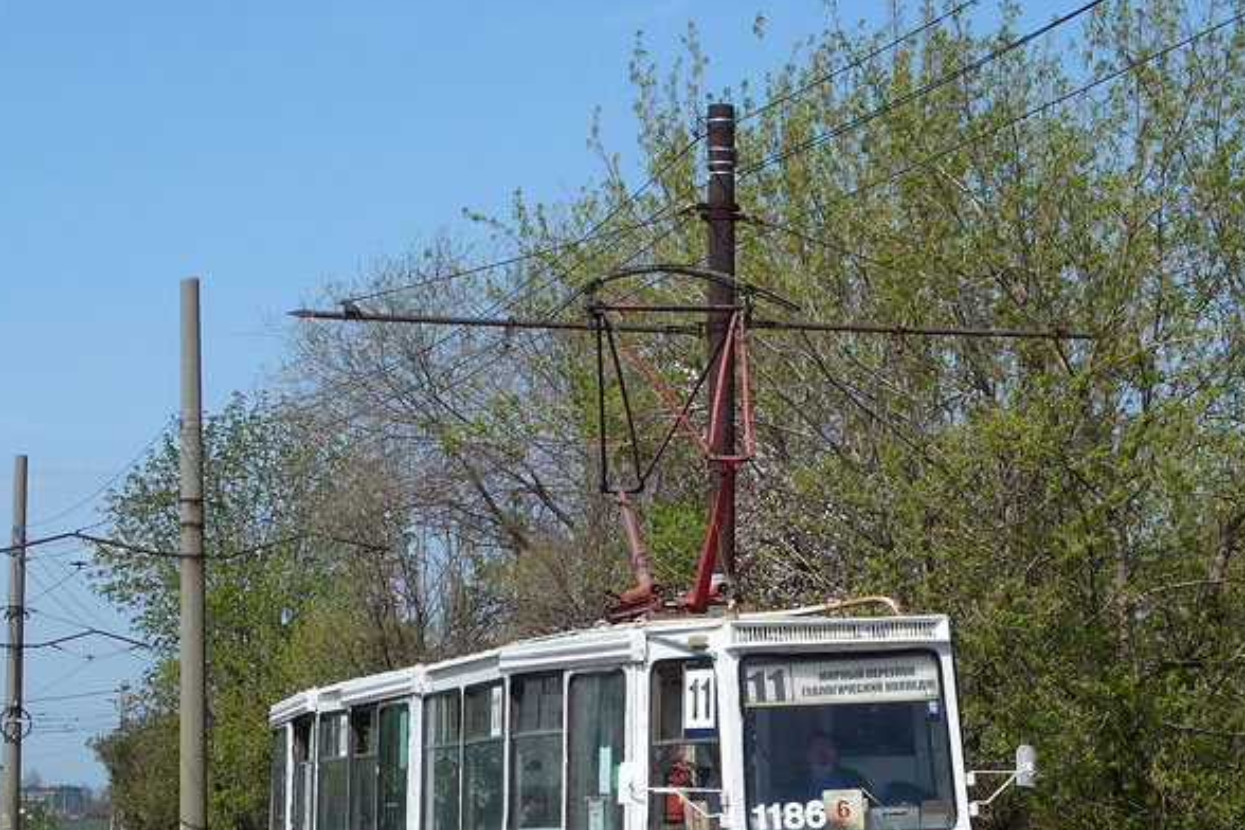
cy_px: 525
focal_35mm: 104
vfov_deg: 13.2
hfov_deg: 19.6
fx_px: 3596
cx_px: 739
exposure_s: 1/500
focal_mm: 18.88
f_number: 7.1
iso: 125
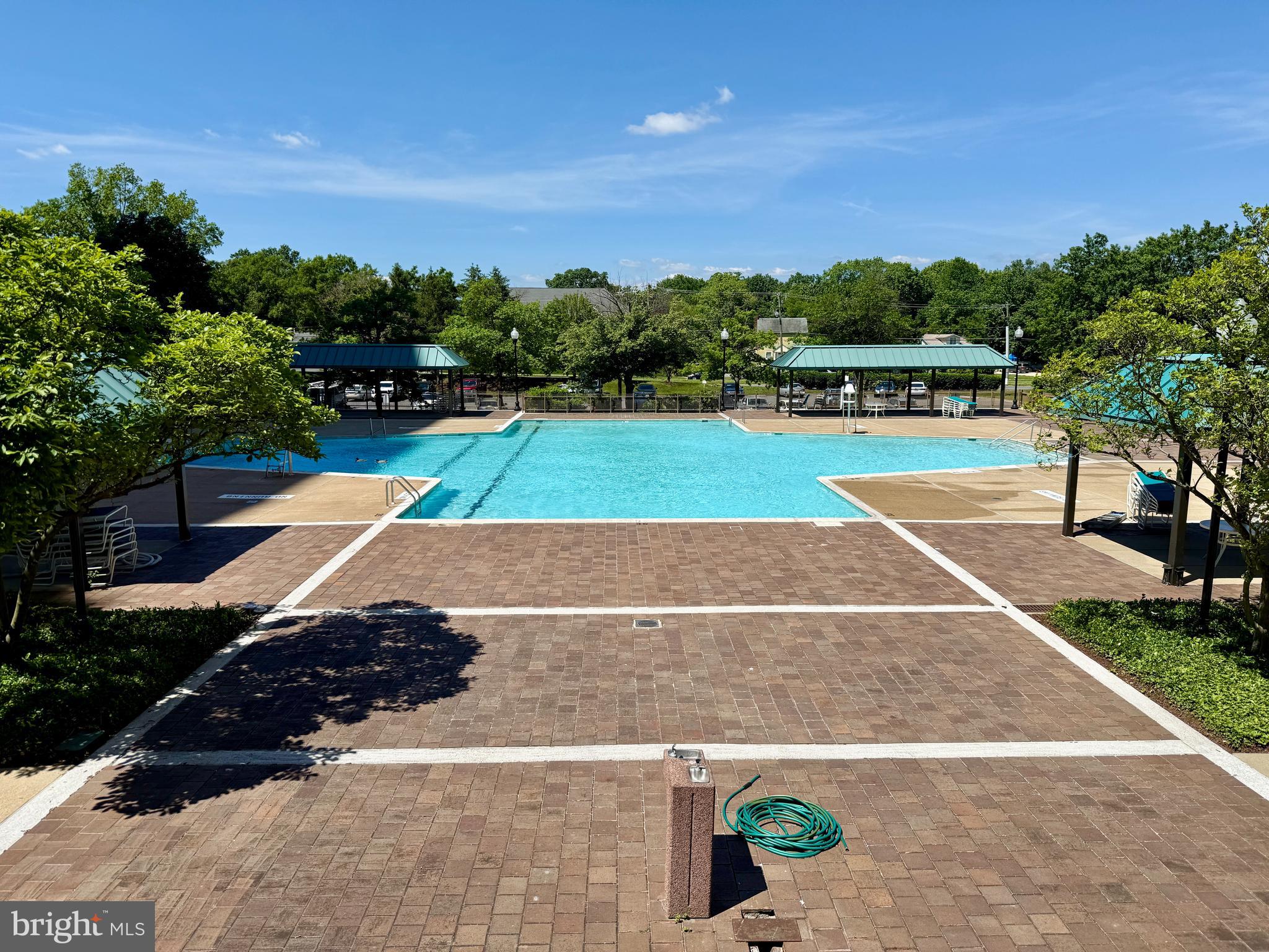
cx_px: 634
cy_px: 476
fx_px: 880
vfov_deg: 56.8
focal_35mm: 24
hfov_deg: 71.6
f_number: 1.78
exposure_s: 1/6711
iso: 80
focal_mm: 6.76
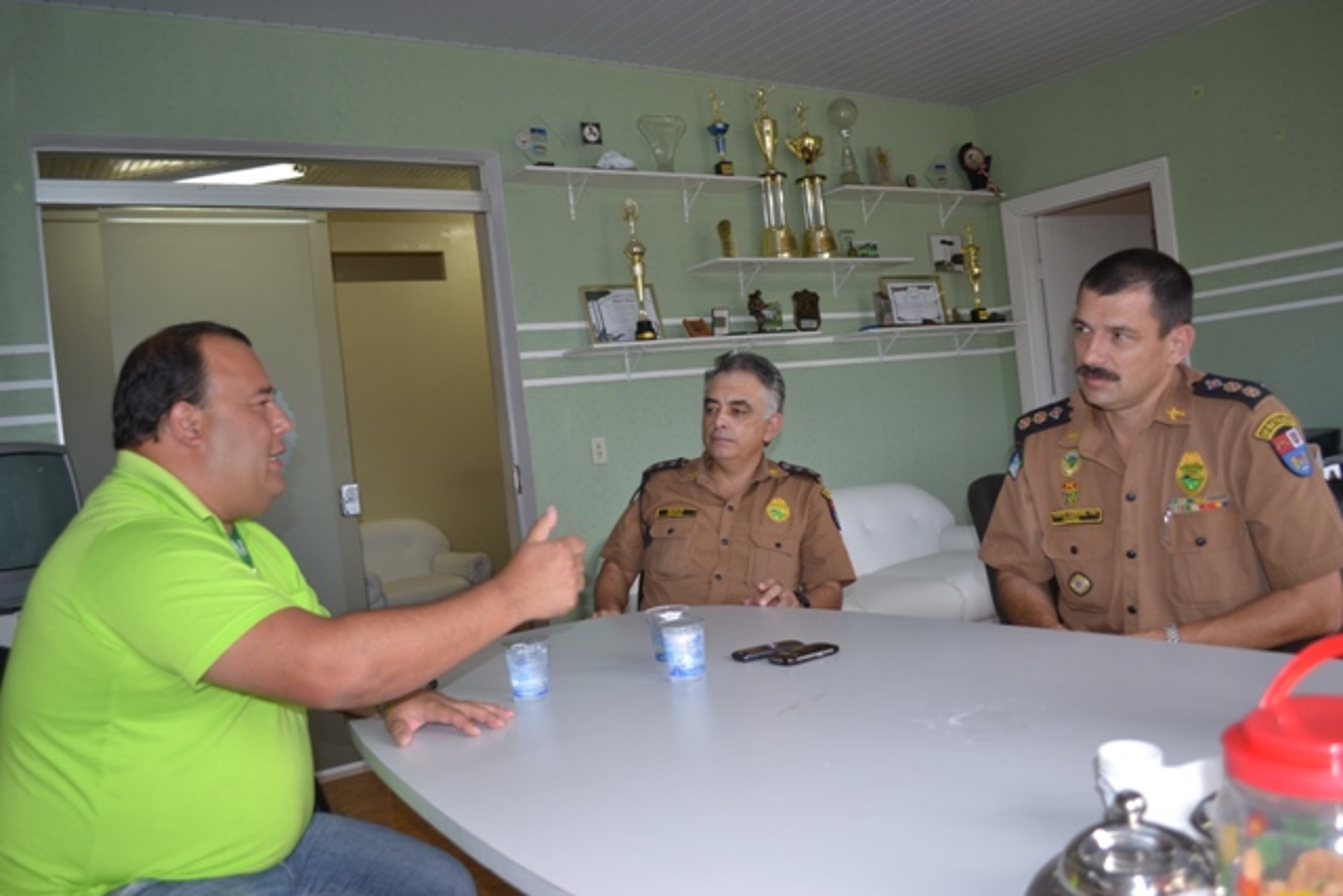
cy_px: 448
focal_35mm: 27
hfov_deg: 67.4
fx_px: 1007
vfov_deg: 48.0
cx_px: 672
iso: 100
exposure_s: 1/80
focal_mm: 18
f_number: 3.5
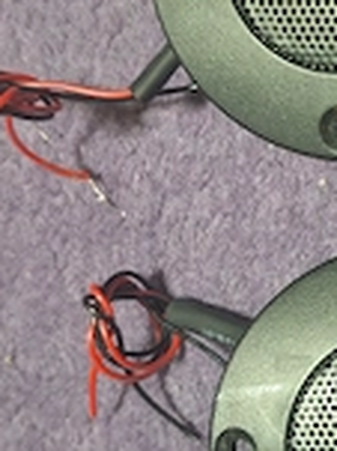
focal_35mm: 61
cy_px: 182
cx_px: 346
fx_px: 793
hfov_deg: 22.9
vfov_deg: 31.6
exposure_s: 1/20
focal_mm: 5.54
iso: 500
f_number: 1.8
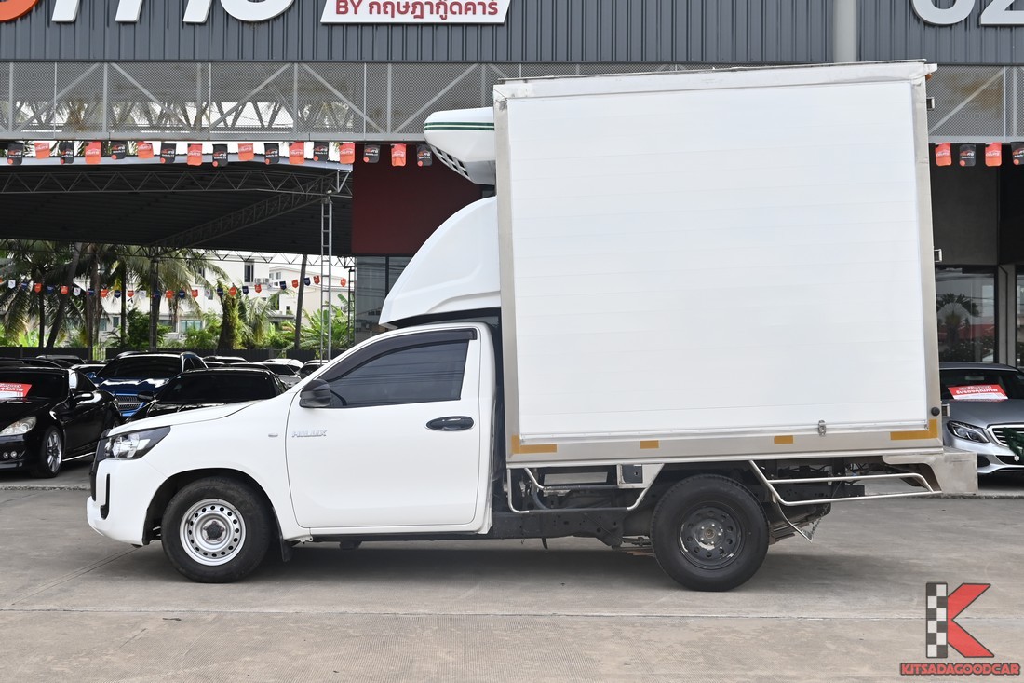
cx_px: 512
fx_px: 1194
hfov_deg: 46.4
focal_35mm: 42
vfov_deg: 31.9
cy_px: 342
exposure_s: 1/750
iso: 280
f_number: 5.6
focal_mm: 28.5
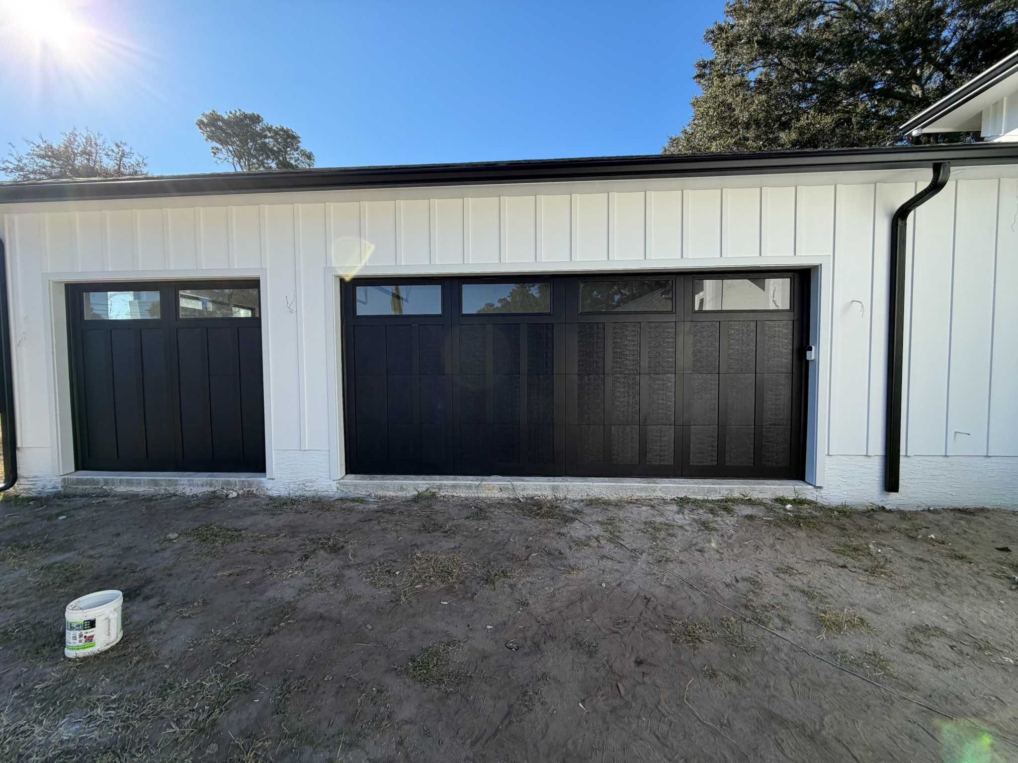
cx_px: 509
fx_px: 412
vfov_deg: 85.7
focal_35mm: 14
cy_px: 382
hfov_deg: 102.1
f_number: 2.2
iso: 40
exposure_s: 1/638
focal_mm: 2.22
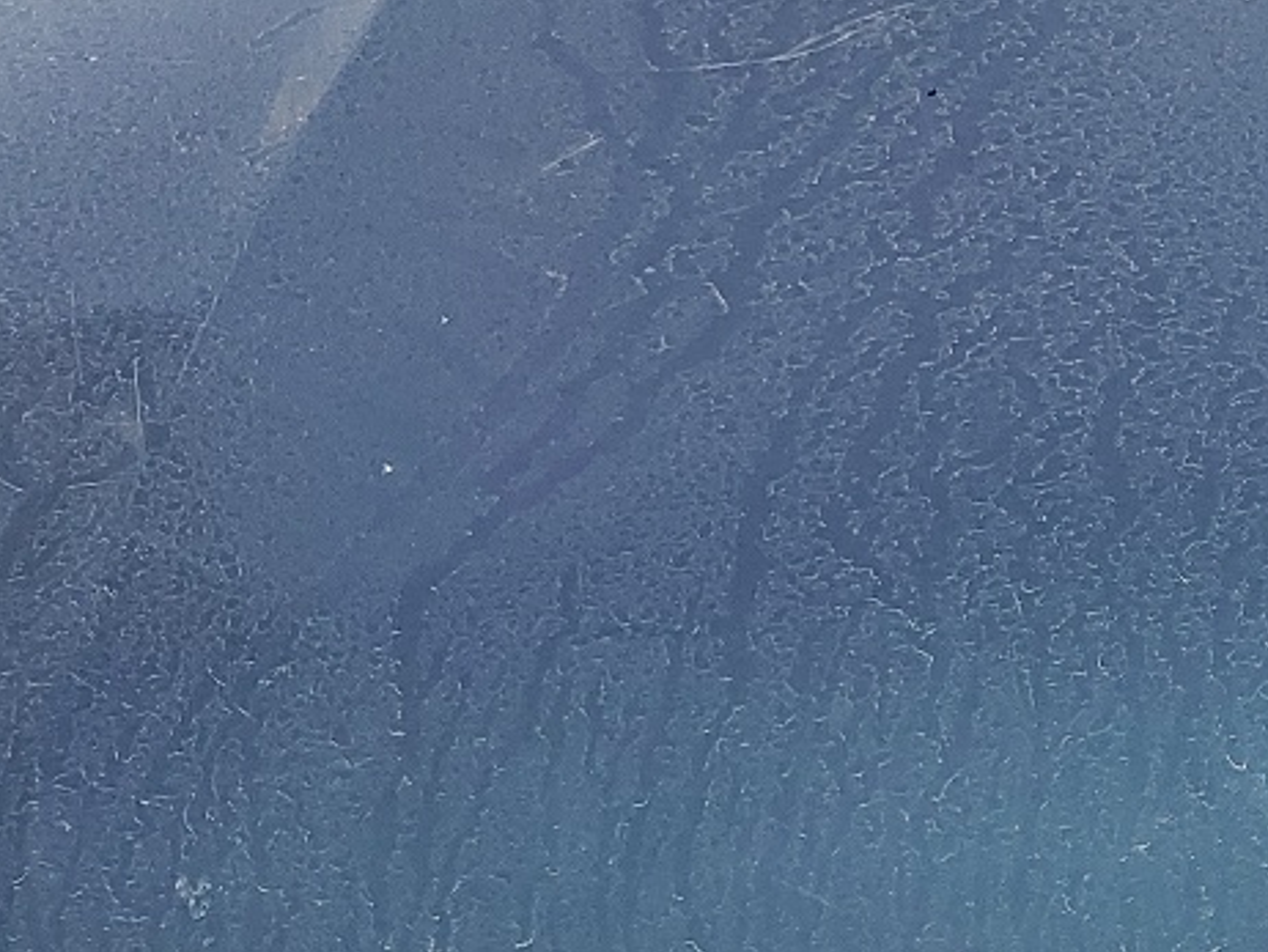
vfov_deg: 16.4
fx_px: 3298
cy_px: 626
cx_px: 2097
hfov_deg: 18.3
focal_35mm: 90
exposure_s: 1/1429
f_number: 1.5
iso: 50
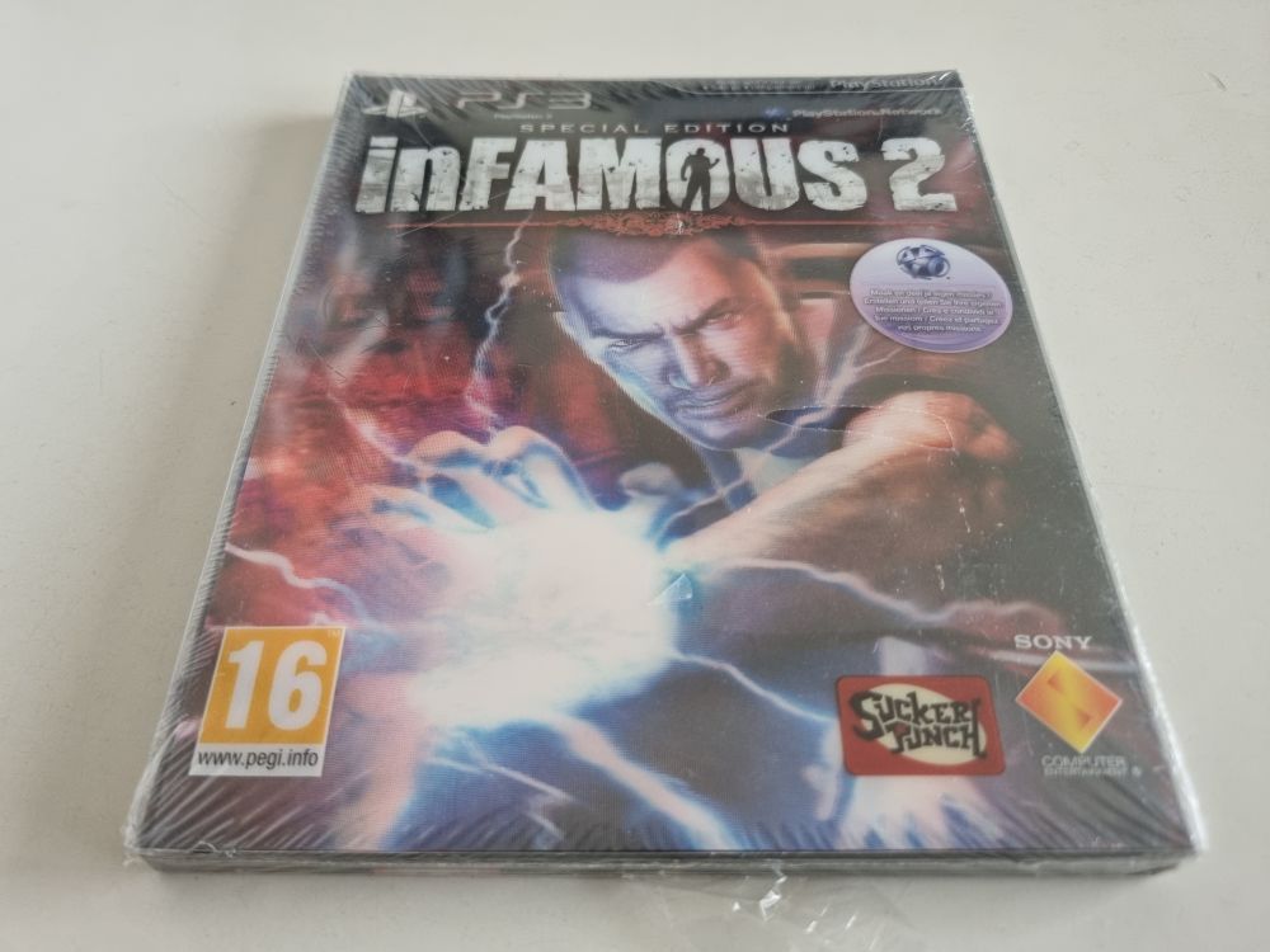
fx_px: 954
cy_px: 476
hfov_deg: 67.3
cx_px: 635
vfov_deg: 53.1
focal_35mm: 26
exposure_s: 1/50
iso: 250
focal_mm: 5.4
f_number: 1.8
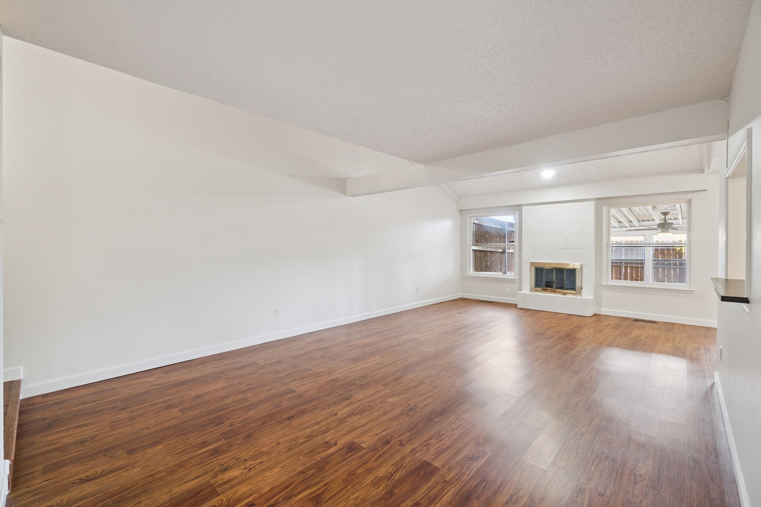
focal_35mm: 15
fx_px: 317
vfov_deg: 77.3
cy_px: 254
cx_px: 380
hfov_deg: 100.4
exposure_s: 1/13
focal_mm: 10
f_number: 6.3
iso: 200
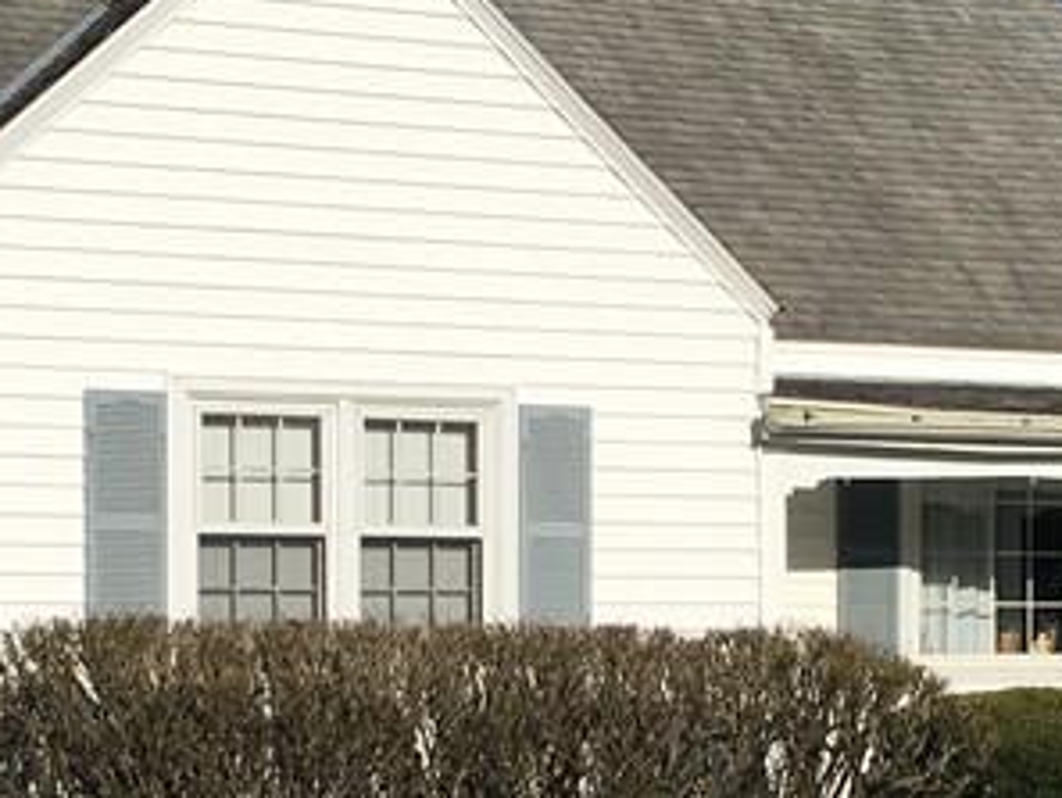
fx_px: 3069
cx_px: 597
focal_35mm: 100
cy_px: 777
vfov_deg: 14.6
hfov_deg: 19.6
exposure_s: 1/3663
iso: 25
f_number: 2.2
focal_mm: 4.15
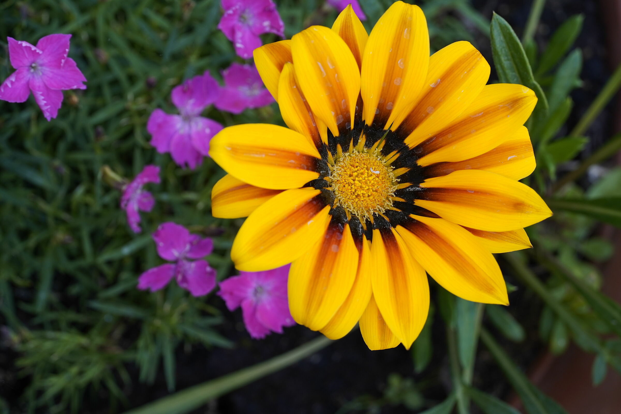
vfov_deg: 11.9
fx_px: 1992
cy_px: 207
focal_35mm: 116
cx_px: 310
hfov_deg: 17.7
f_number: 5.6
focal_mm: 77
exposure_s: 1/125
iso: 250
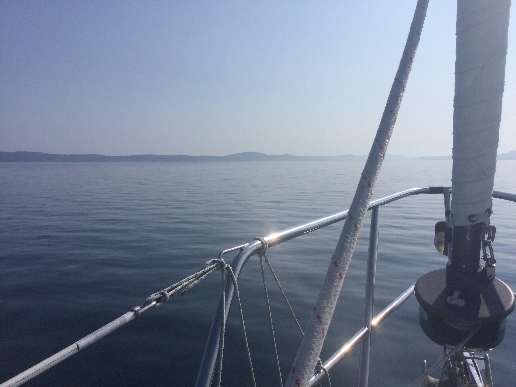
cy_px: 194
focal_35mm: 31
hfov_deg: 58.4
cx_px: 258
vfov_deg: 45.4
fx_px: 462
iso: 25
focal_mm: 3.3
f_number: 2.4
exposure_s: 1/3891
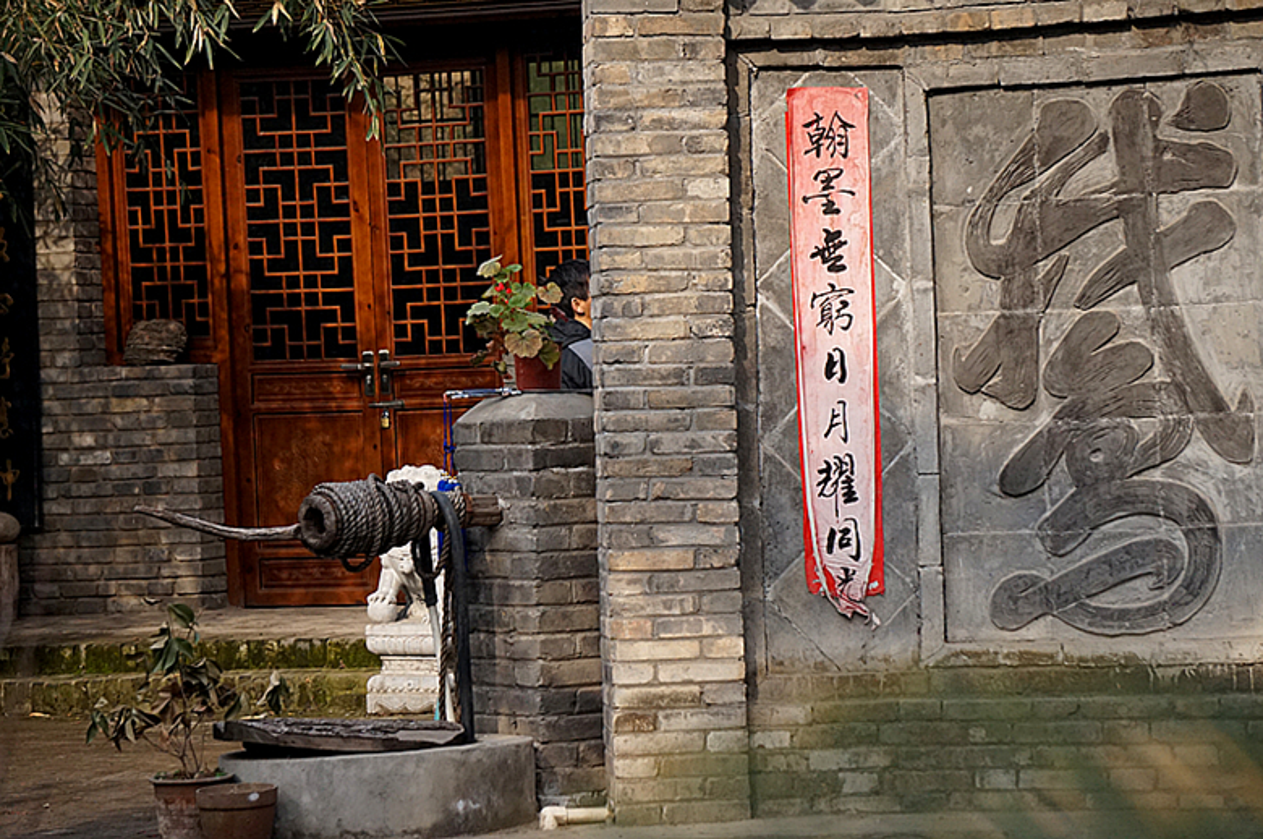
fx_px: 4783
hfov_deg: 15.0
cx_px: 632
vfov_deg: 10.0
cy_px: 420
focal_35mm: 136
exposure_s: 1/4000
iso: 1250
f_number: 5.6
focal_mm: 91
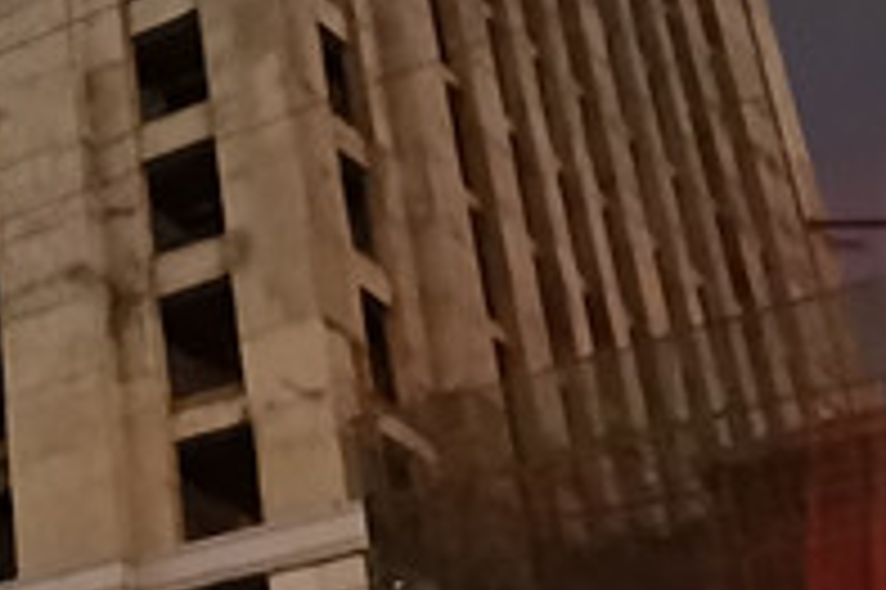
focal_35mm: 100
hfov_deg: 17.8
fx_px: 2459
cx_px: -526
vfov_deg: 13.6
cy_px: 119
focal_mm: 5.58
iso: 2500
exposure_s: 1/16.7
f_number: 1.8
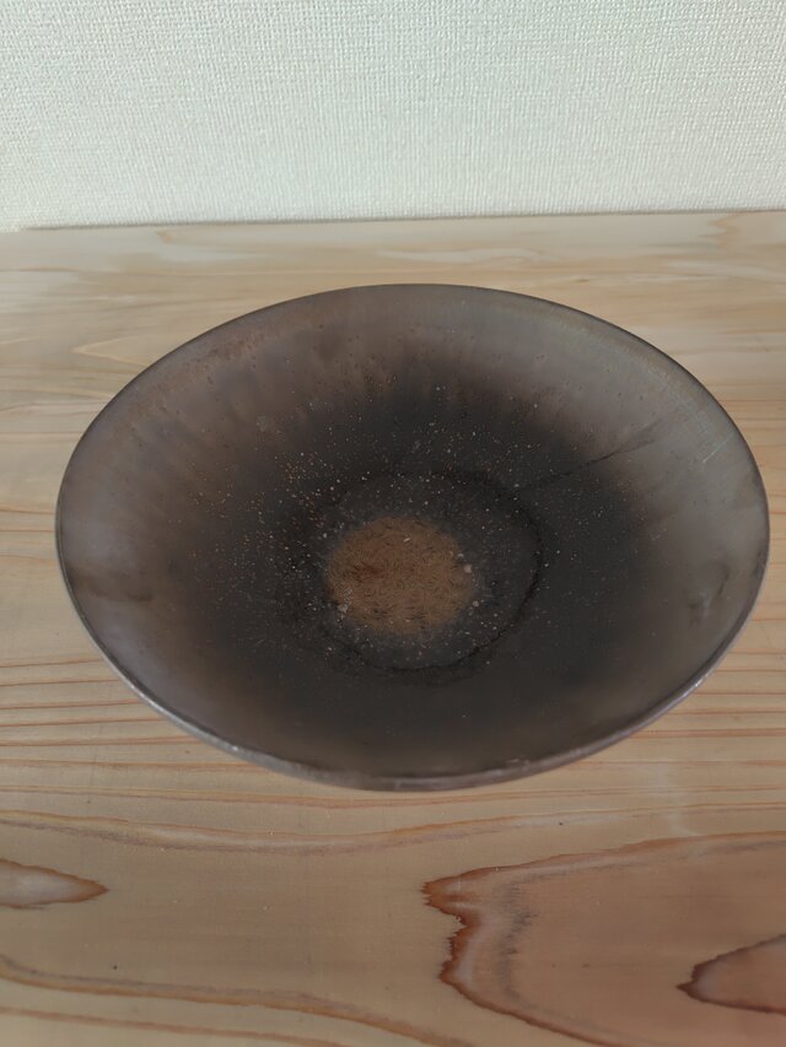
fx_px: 696
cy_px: 524
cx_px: 393
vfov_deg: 73.9
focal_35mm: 23
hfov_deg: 58.9
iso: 491
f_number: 1.9
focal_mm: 5.6
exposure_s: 1/50
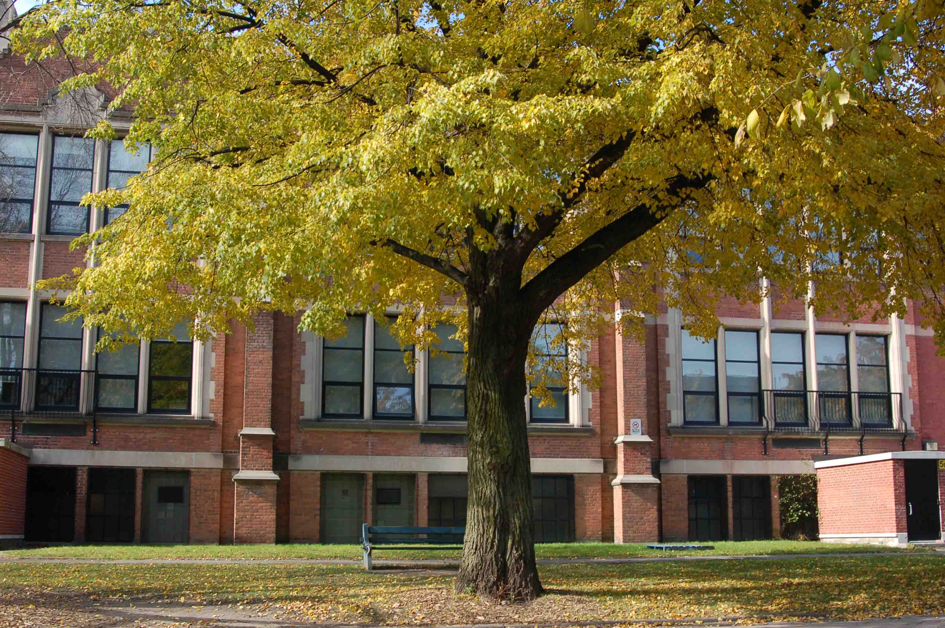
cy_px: 314
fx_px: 1102
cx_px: 472
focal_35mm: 42
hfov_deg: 46.4
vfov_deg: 31.8
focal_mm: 28
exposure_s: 1/160
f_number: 6.3
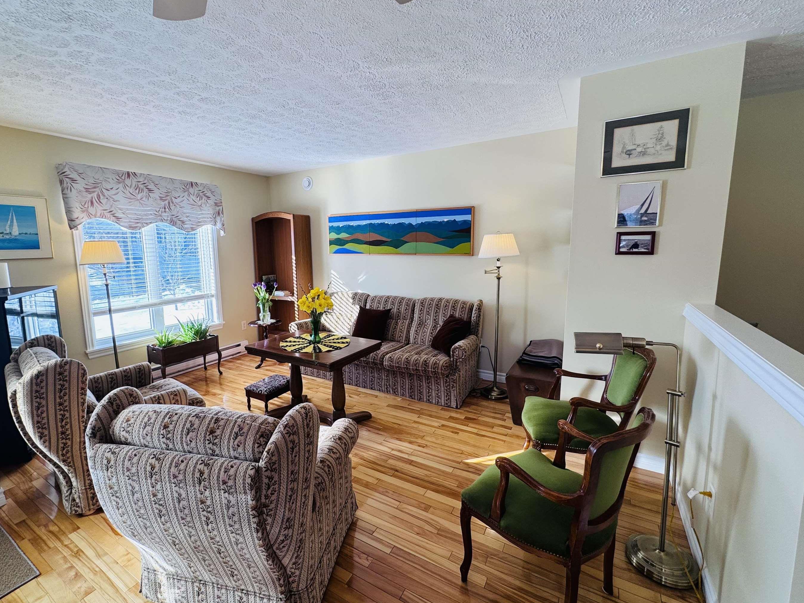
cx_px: 368
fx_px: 372
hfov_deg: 94.3
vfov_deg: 78.1
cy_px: 295
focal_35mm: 16
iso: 50
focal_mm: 2.22
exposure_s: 1/120
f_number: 2.2
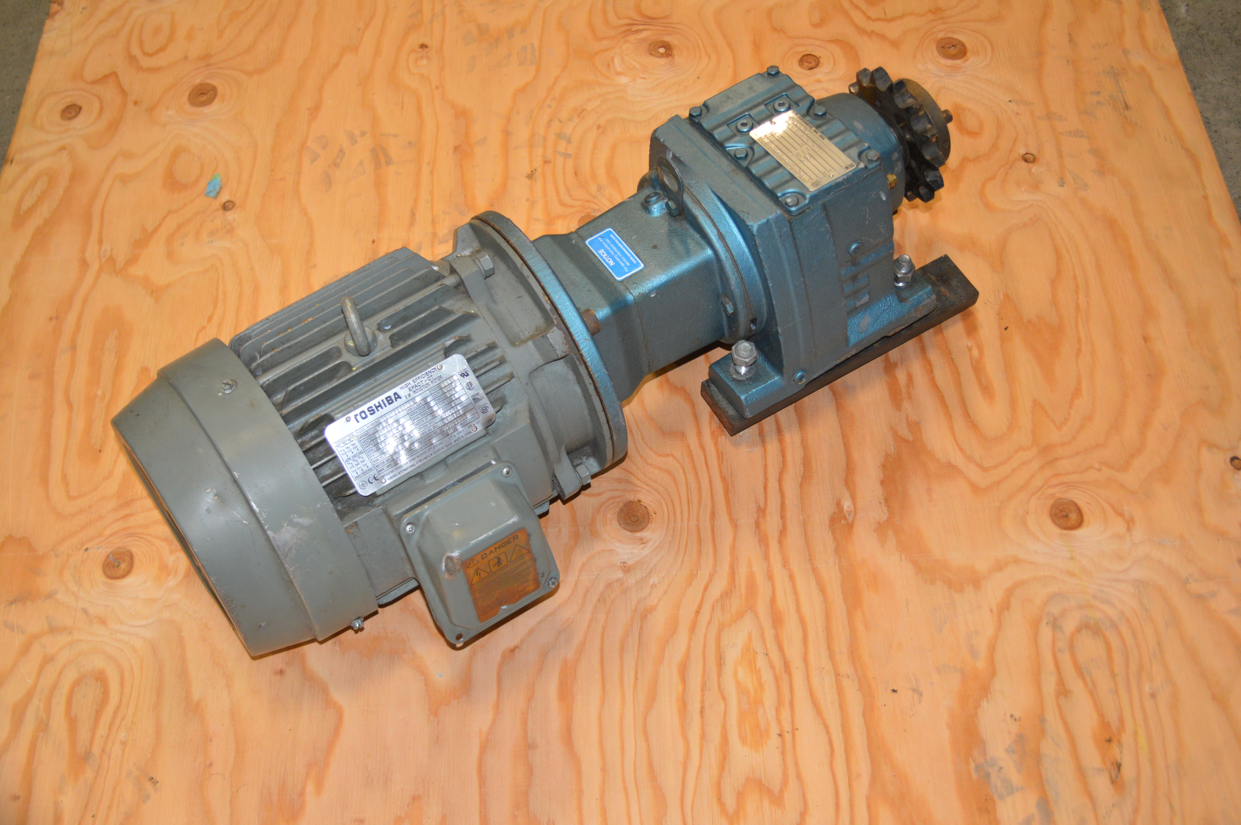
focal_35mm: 48
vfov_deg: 28.0
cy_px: 412
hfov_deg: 41.1
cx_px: 620
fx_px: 1653
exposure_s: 1/60
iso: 720
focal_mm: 32
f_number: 4.8
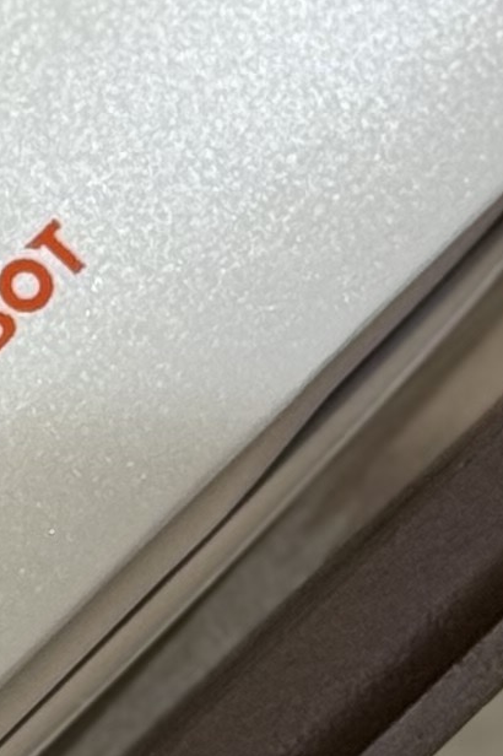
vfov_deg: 6.3
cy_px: 152
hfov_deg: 4.0
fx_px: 6861
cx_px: -1235
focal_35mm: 327
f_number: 1.78
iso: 125
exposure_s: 1/62
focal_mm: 6.76
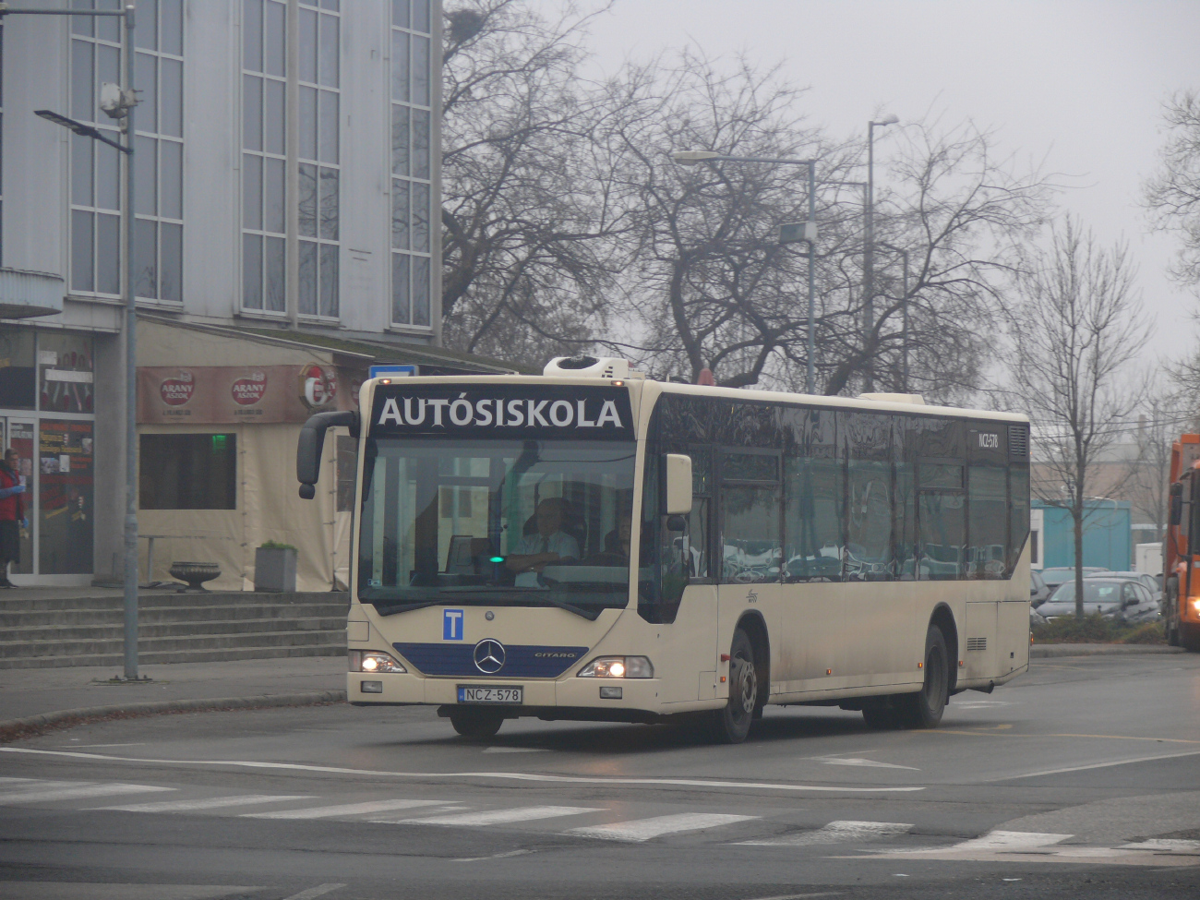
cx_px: 600
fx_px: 6067
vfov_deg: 8.5
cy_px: 450
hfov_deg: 11.3
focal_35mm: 175
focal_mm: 37
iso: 100
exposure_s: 1/80
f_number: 3.6
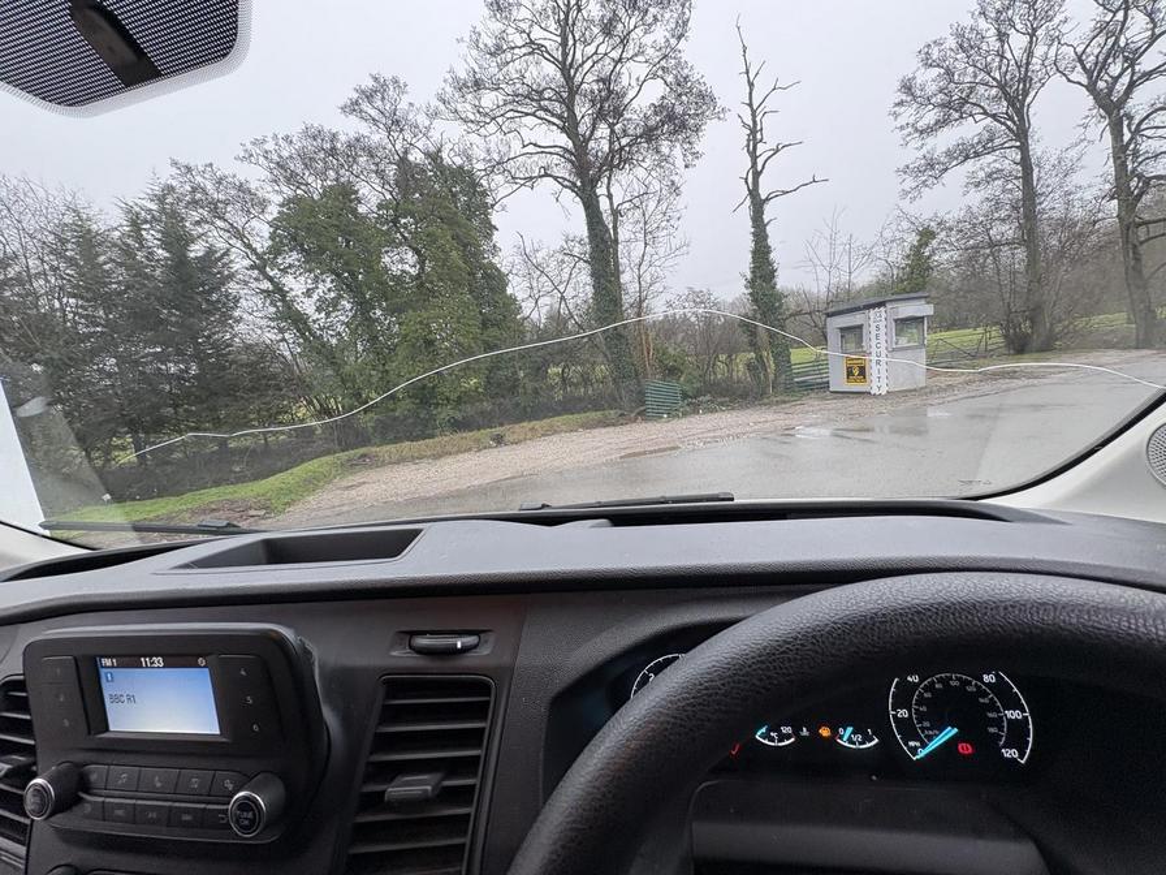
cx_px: 583
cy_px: 438
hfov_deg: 102.1
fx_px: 472
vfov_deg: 85.7
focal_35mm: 14
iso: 125
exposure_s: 1/99
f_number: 2.2
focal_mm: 2.22
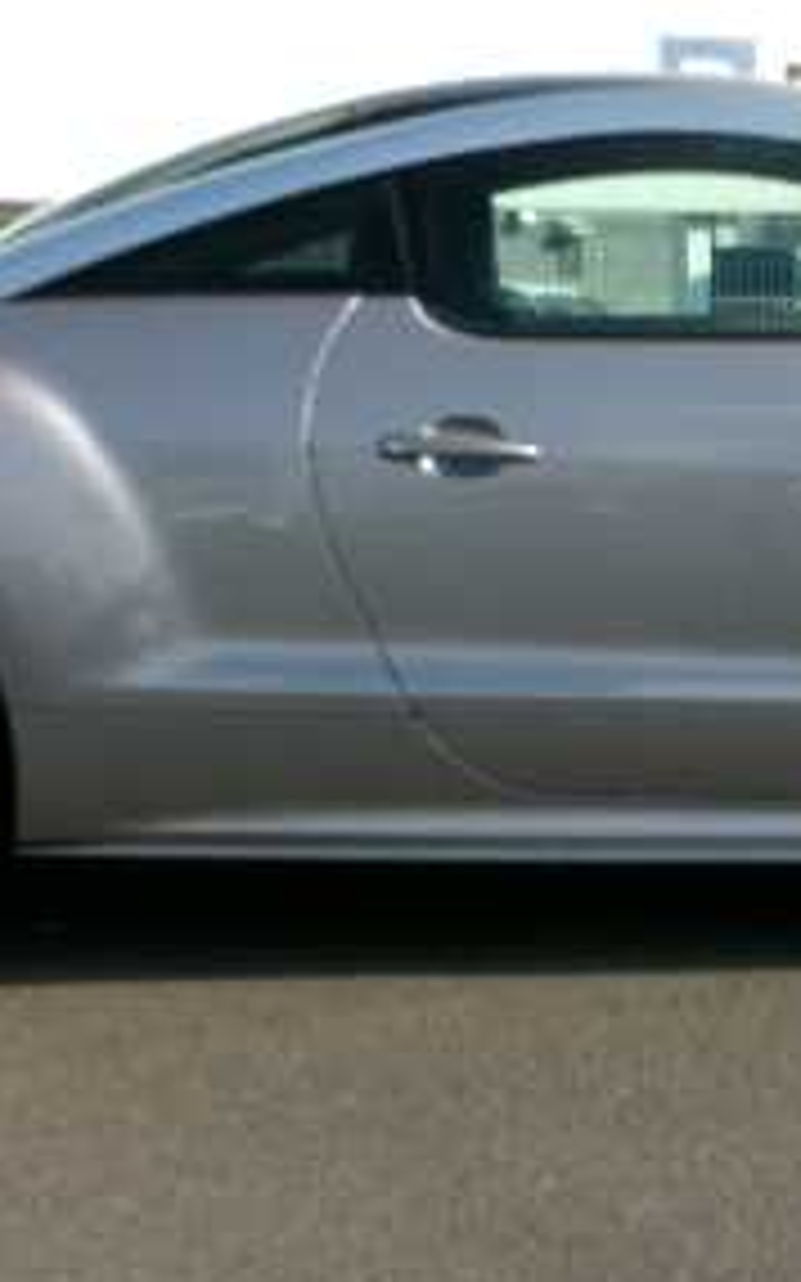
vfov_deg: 16.6
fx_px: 4403
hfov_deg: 10.3
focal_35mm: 126
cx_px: 716
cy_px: 549
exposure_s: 1/70
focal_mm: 9.5
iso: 100
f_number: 13.1
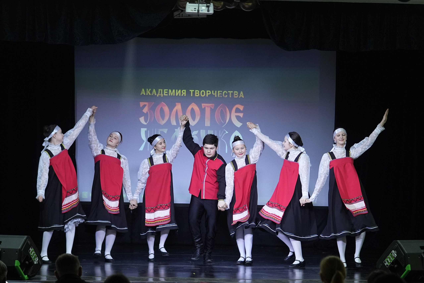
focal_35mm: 126
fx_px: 1484
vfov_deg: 10.9
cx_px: 212
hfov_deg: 16.3
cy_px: 142
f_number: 2.8
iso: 2500
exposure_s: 1/400
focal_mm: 84
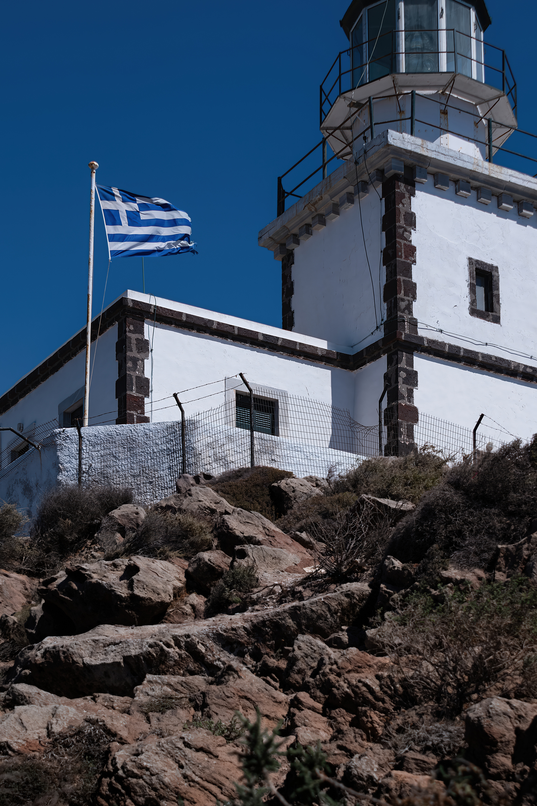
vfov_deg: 31.0
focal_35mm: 65
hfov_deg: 20.9
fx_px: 1455
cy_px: 429
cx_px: 270
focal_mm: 28
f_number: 5.6
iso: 400
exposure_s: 1/4000
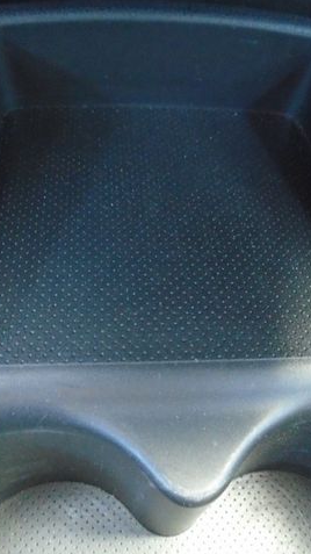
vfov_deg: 52.8
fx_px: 558
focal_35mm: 38
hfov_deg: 31.2
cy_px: 276
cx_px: 168
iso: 500
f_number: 3.2
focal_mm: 4.6
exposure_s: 1/4
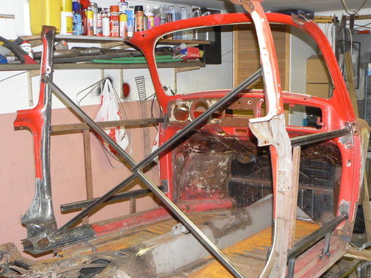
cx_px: 158
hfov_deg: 41.1
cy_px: 170
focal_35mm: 46
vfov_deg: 31.4
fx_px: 493
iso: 250
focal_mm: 6
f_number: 2.8
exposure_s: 1/30
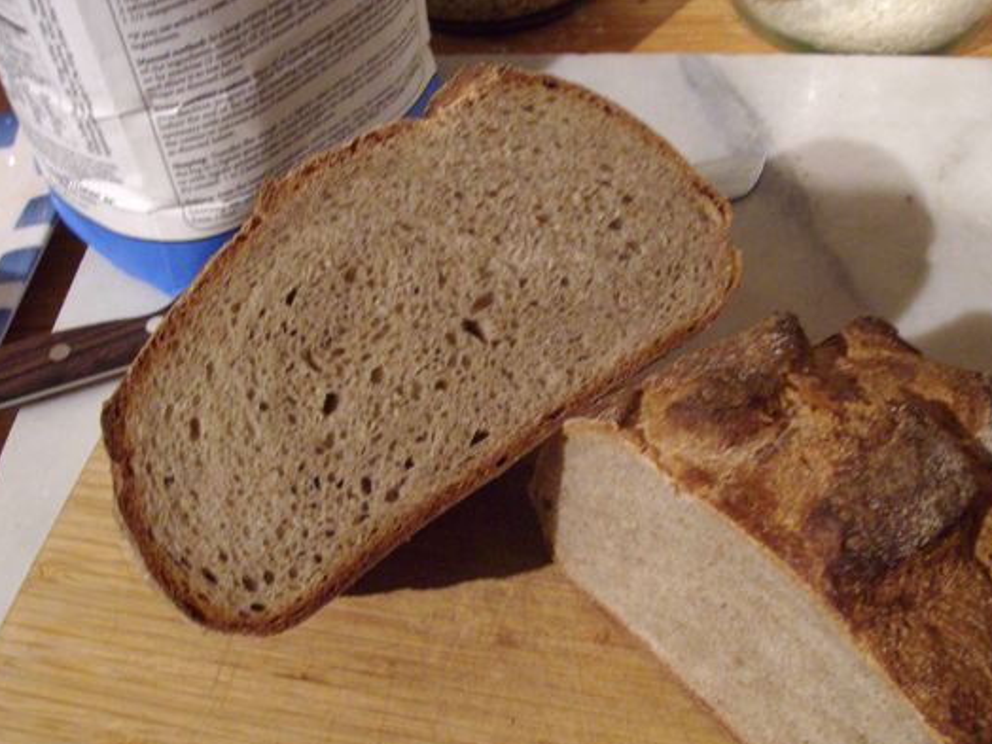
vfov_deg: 32.8
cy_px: 439
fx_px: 1261
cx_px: 596
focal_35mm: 44
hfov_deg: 42.7
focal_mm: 6
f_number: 2.7
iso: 320
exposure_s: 1/20
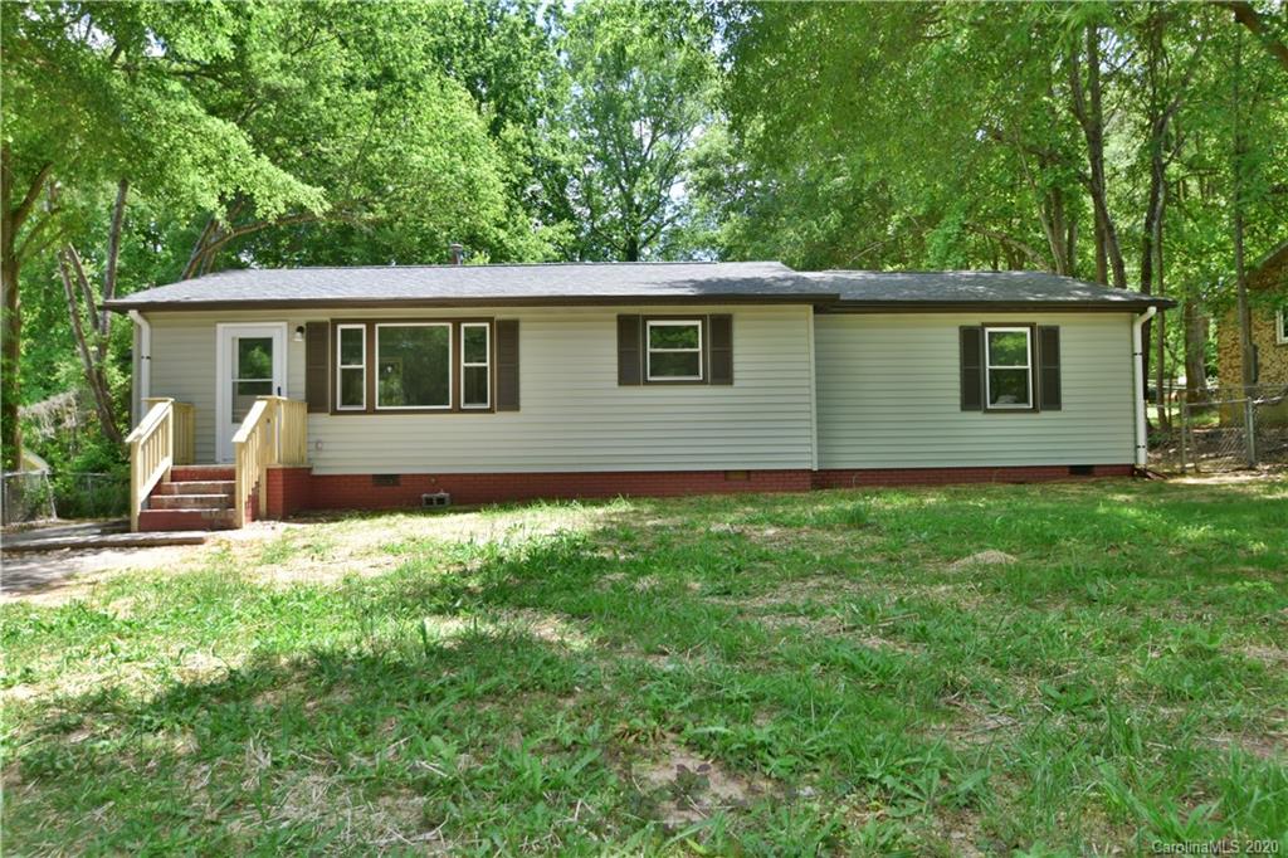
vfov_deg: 53.1
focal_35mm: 24
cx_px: 644
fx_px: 858
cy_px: 429
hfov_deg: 73.8
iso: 125
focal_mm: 16
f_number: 5.6
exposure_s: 1/50
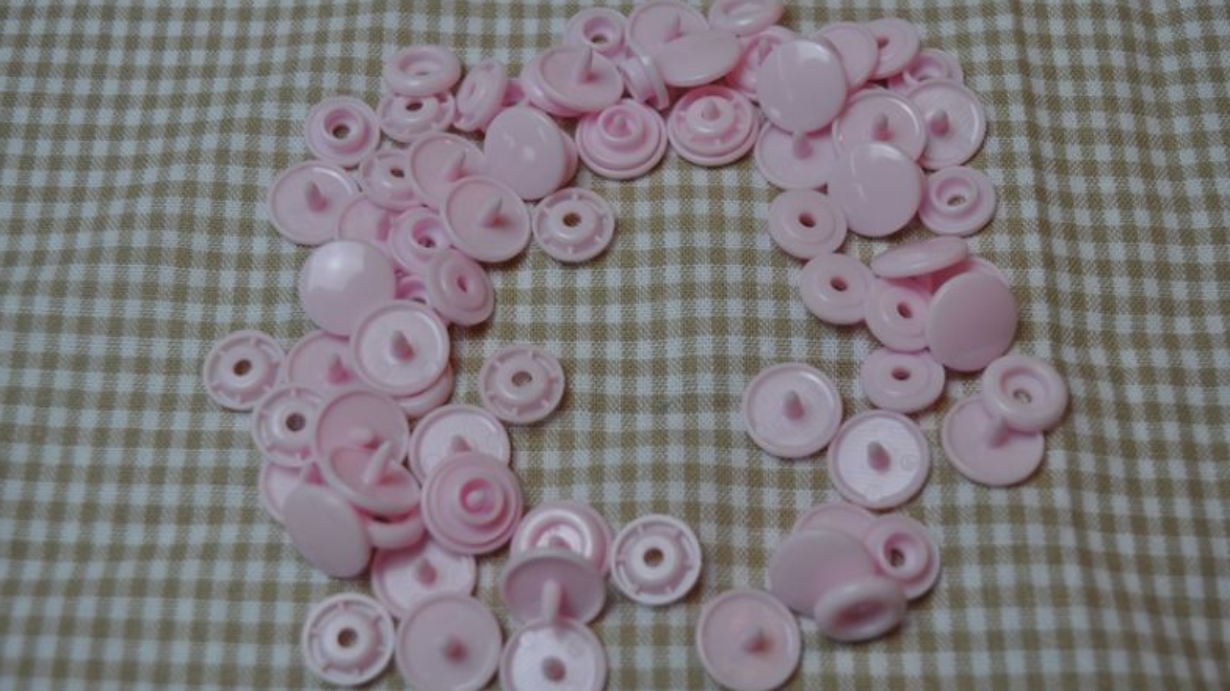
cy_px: 333
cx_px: 619
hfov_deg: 42.9
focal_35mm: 48
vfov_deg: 24.9
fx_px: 1565
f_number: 5.6
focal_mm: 30
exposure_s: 1/125
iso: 320
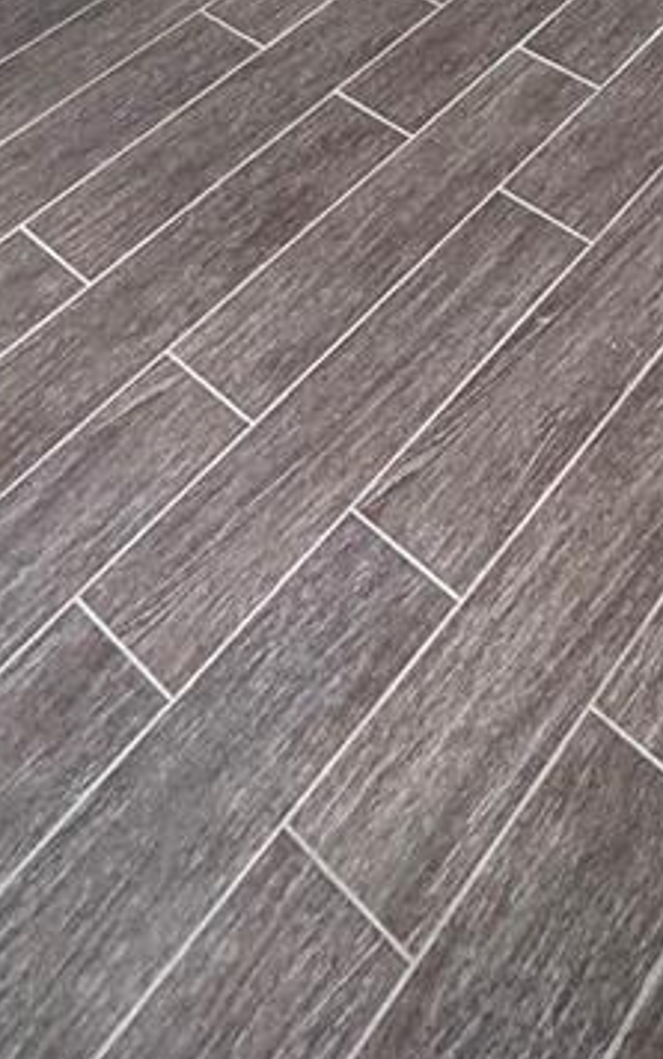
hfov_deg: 24.8
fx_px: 1443
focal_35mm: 50
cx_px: 639
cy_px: -568
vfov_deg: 26.9
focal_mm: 2.22
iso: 250
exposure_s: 1/60
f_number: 2.2
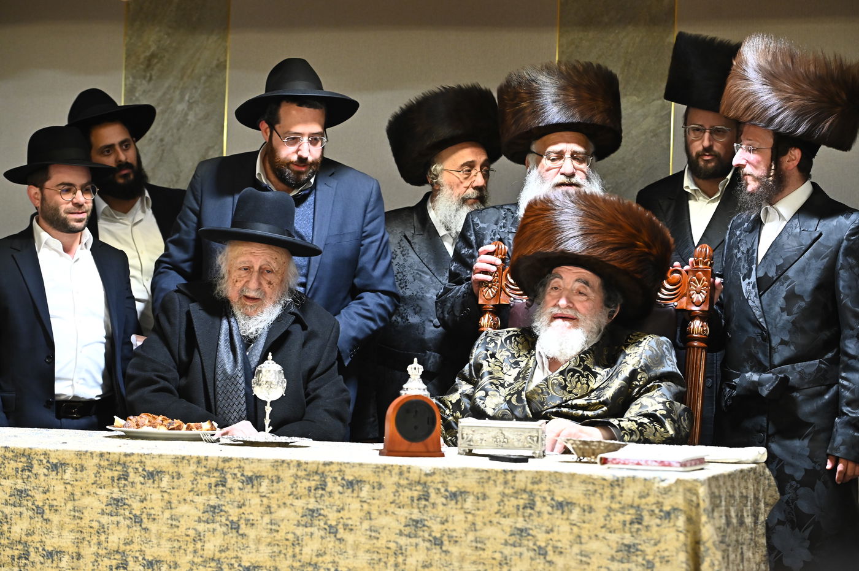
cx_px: 430
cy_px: 286
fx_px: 2265
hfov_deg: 21.5
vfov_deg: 14.4
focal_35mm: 95
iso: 3200
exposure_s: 1/200
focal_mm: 95
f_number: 5.6
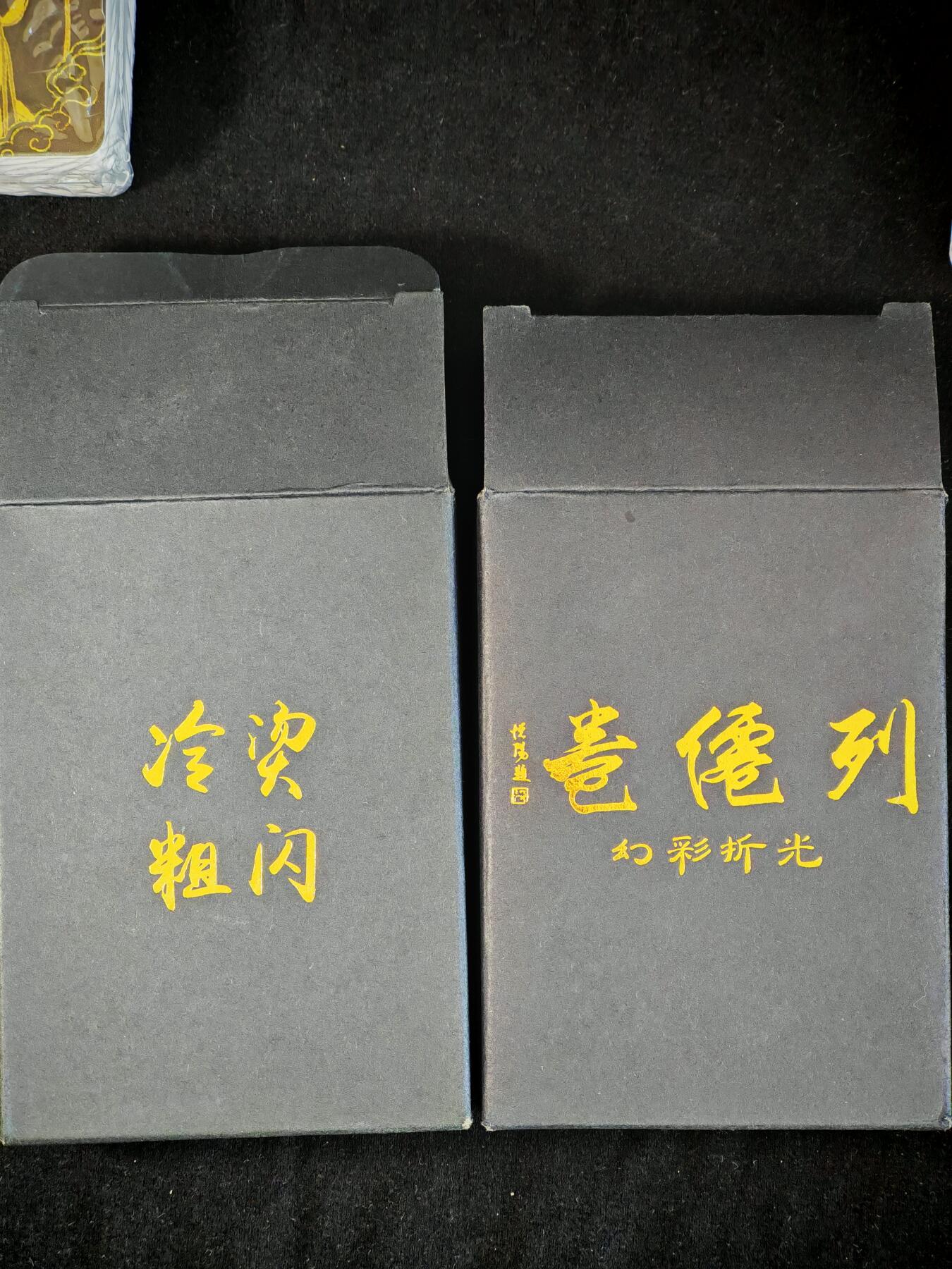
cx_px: 476
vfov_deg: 27.0
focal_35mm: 72
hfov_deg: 20.4
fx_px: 2640
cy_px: 634
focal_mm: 8.67
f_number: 2.4
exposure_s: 1/25
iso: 400
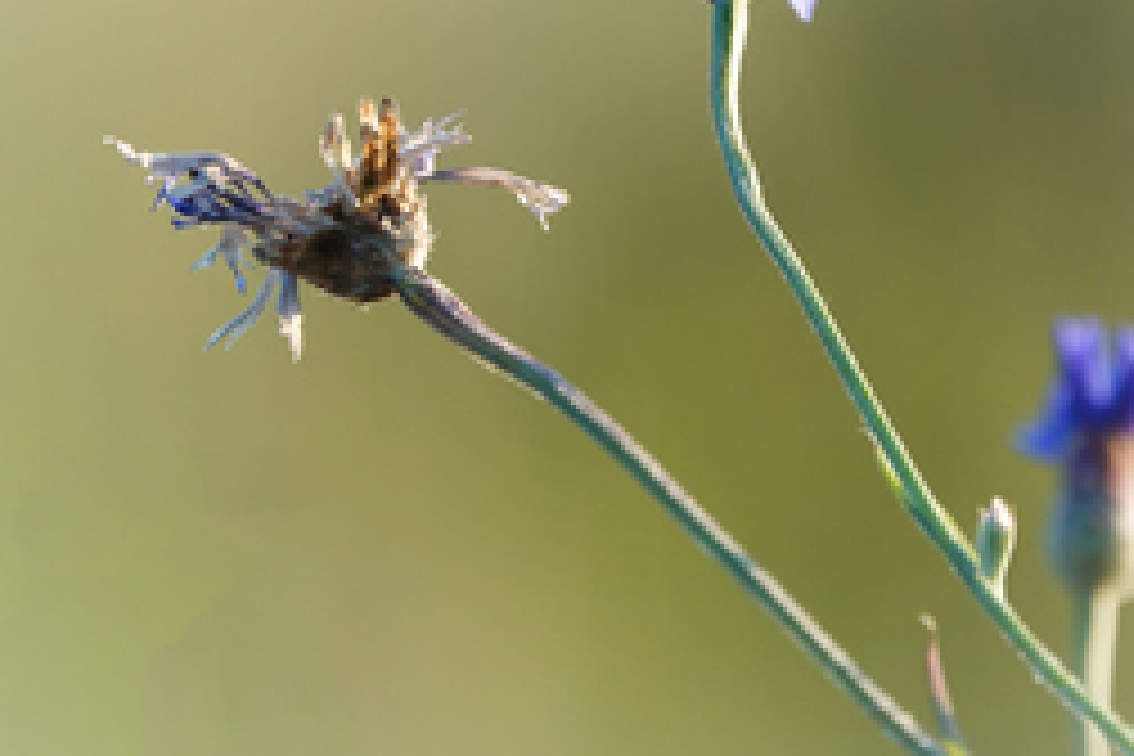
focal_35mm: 1097
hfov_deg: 1.9
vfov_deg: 1.3
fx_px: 34553
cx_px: 680
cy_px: 151
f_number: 4
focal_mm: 220
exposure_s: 1/250
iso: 160
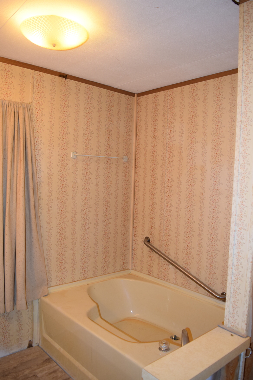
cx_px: 126
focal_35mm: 27
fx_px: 285
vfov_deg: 67.4
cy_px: 190
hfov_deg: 47.9
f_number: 4.5
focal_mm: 18
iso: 800
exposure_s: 1/80
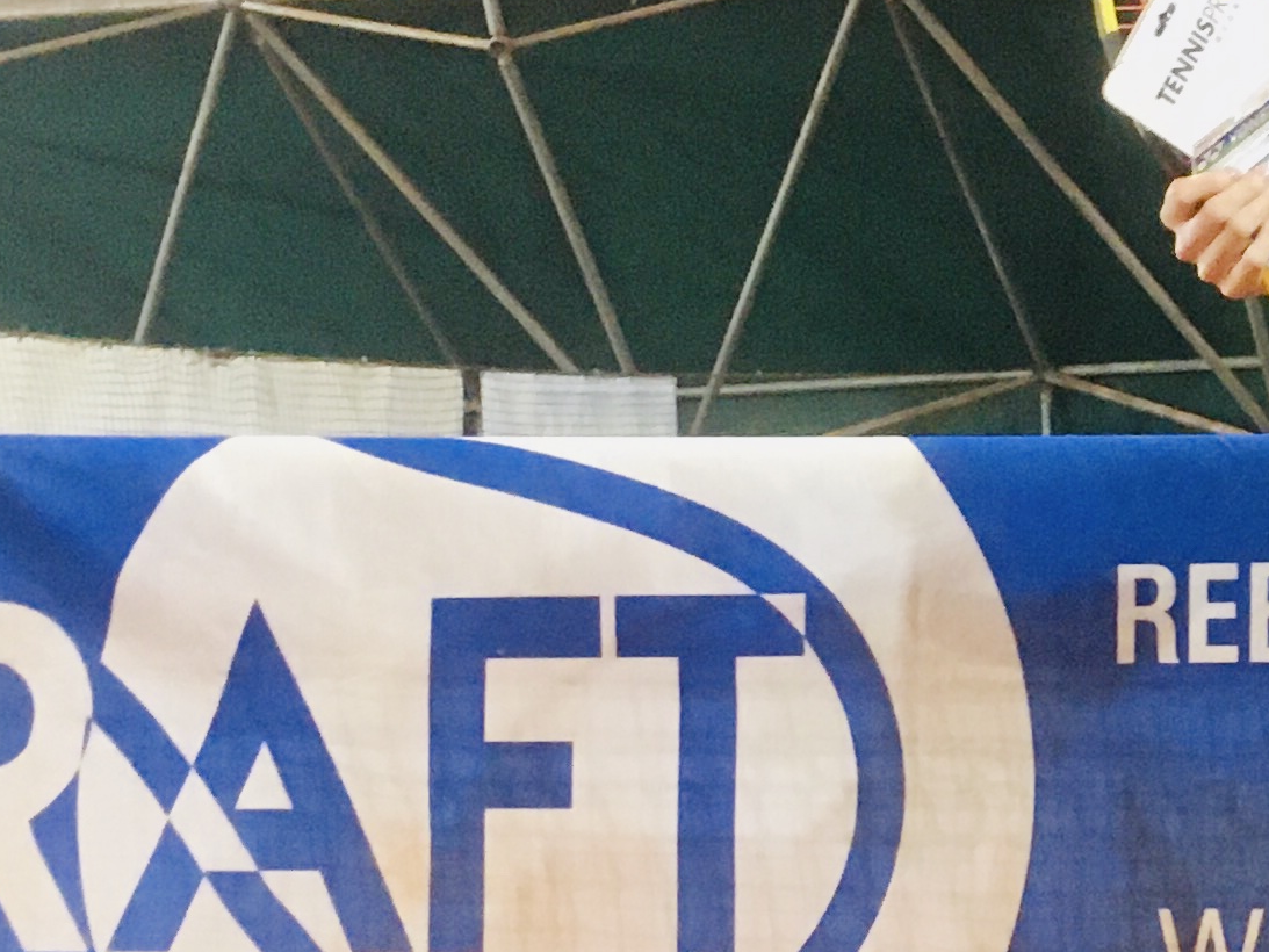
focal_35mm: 107
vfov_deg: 13.8
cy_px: 387
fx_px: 3923
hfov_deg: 17.6
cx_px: 1476
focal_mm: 4.15
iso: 200
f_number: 2.2
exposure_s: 1/20
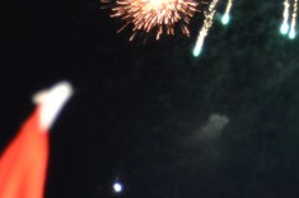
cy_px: -84
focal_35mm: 499
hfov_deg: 4.1
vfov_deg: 2.7
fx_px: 4139
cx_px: 358
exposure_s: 1/30
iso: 1400
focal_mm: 48
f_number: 4.8
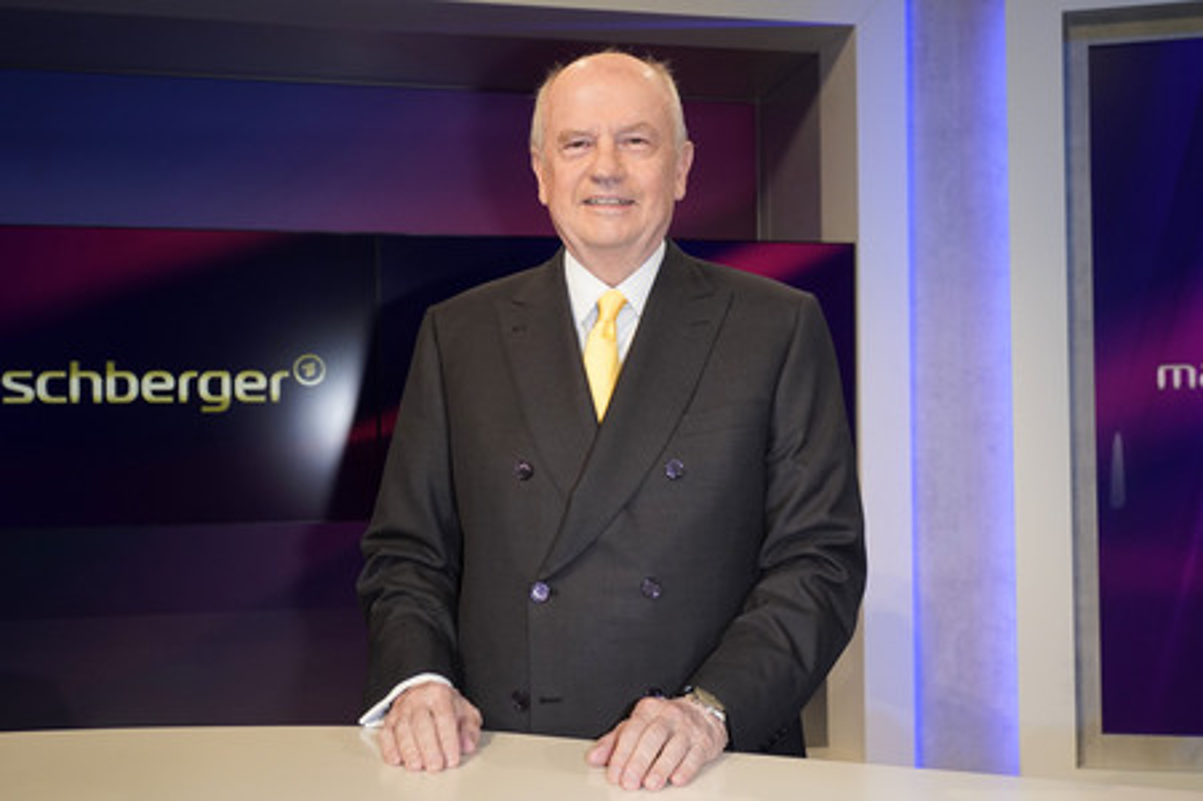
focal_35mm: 33
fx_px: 1102
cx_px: 602
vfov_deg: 39.9
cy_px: 400
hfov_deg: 57.3
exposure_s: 1/160
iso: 2000
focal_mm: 33
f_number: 5.6
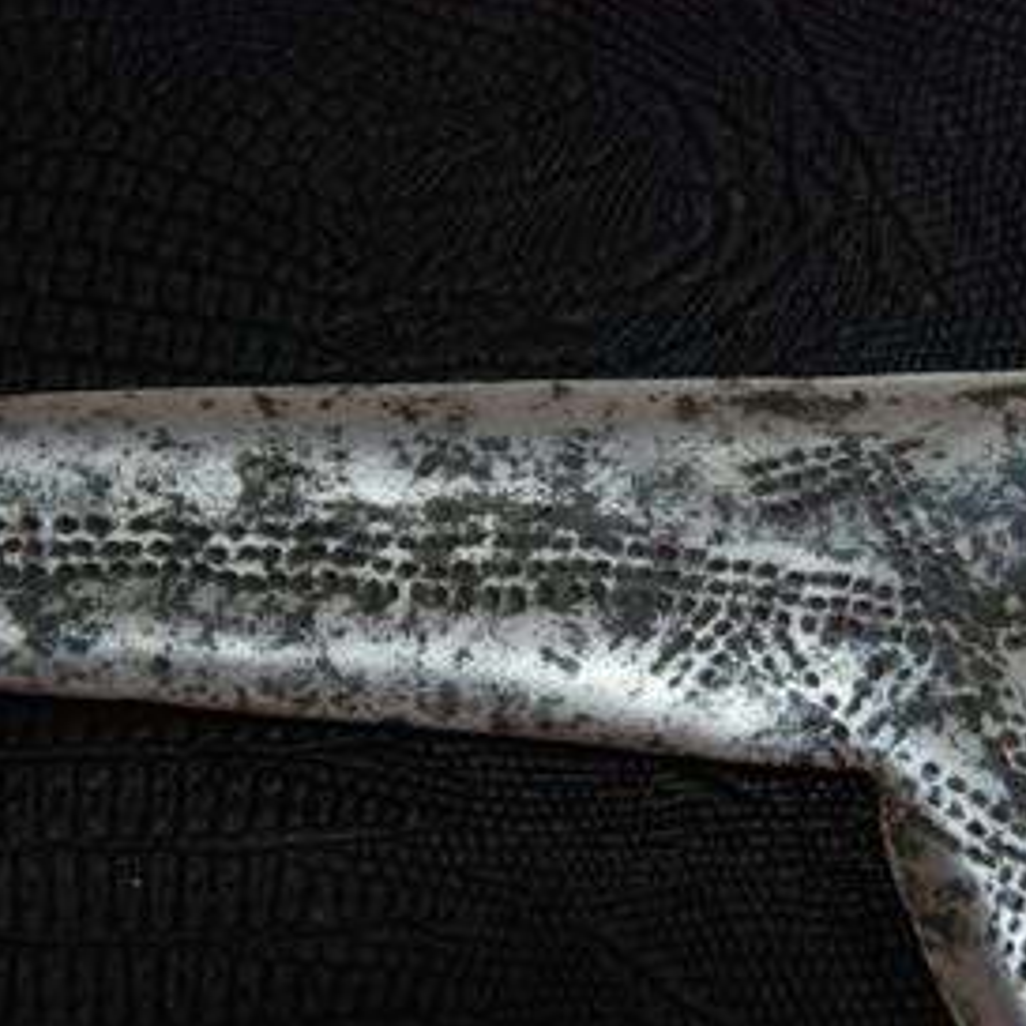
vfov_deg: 11.9
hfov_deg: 11.9
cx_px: 658
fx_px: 4929
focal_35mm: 147
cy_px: 521
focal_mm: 70
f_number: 5
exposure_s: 1/13
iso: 400
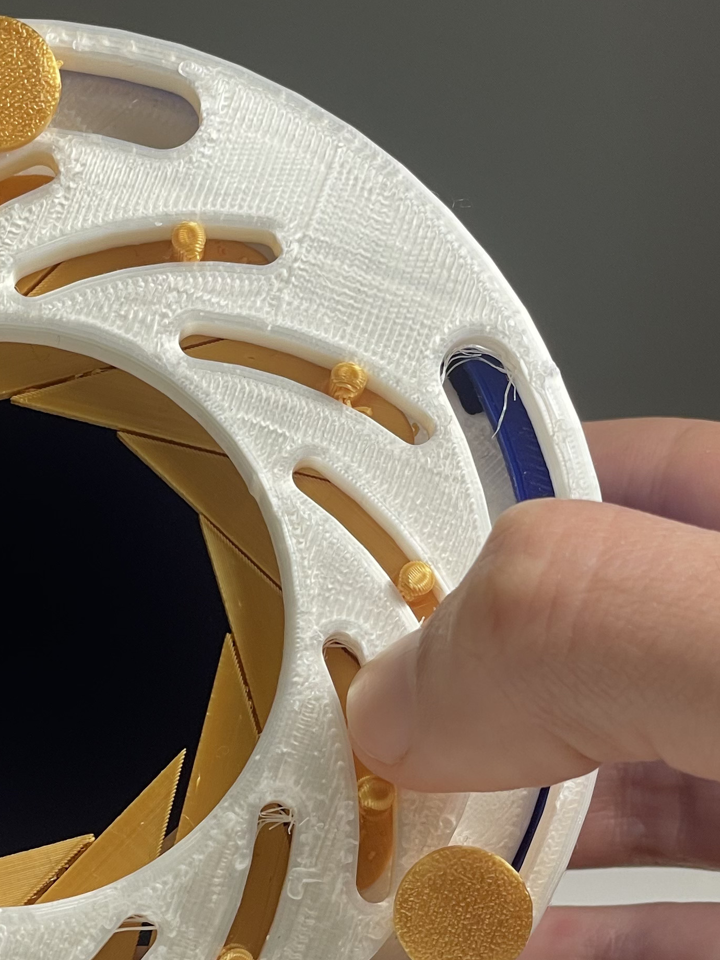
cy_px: 762
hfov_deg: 12.9
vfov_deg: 17.1
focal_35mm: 114
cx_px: 31
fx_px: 3162
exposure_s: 1/102
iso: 25
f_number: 2
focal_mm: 6
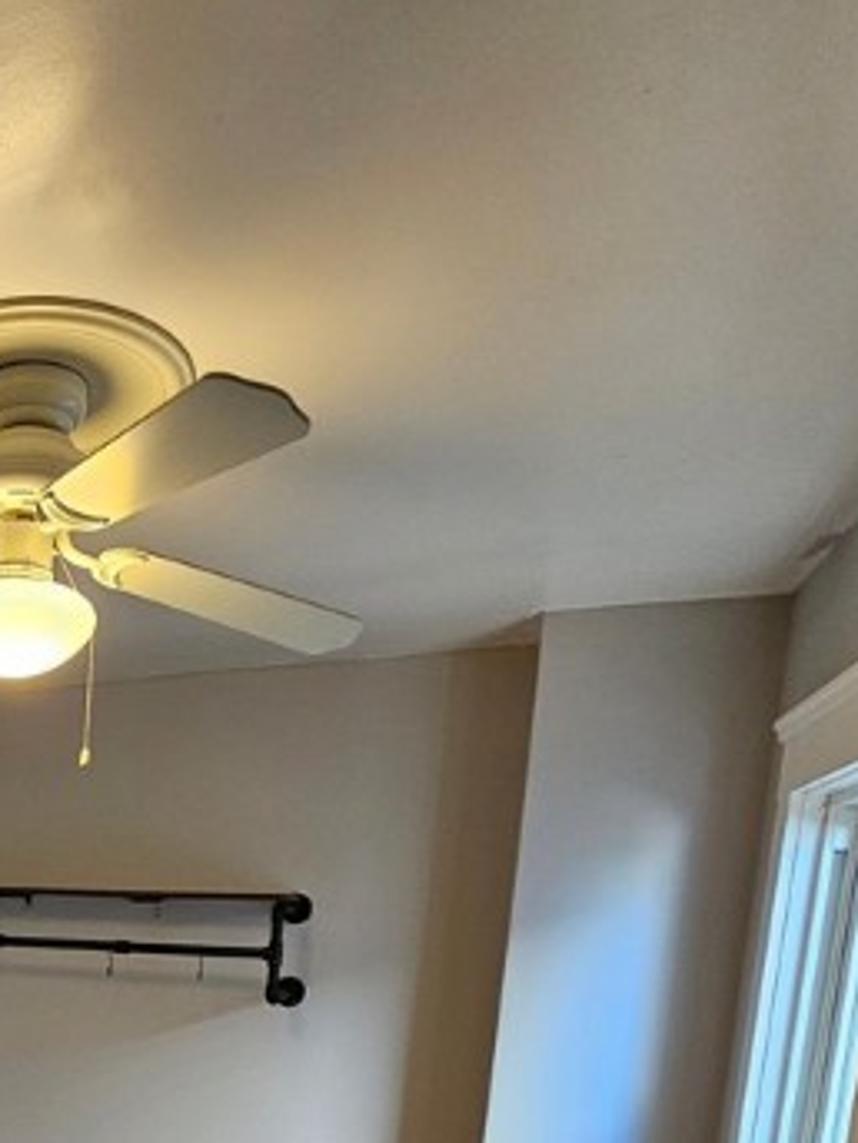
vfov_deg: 52.4
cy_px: 1073
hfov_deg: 40.1
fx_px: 958
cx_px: -63
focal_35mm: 29
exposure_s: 1/60
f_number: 2.2
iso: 250
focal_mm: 2.2
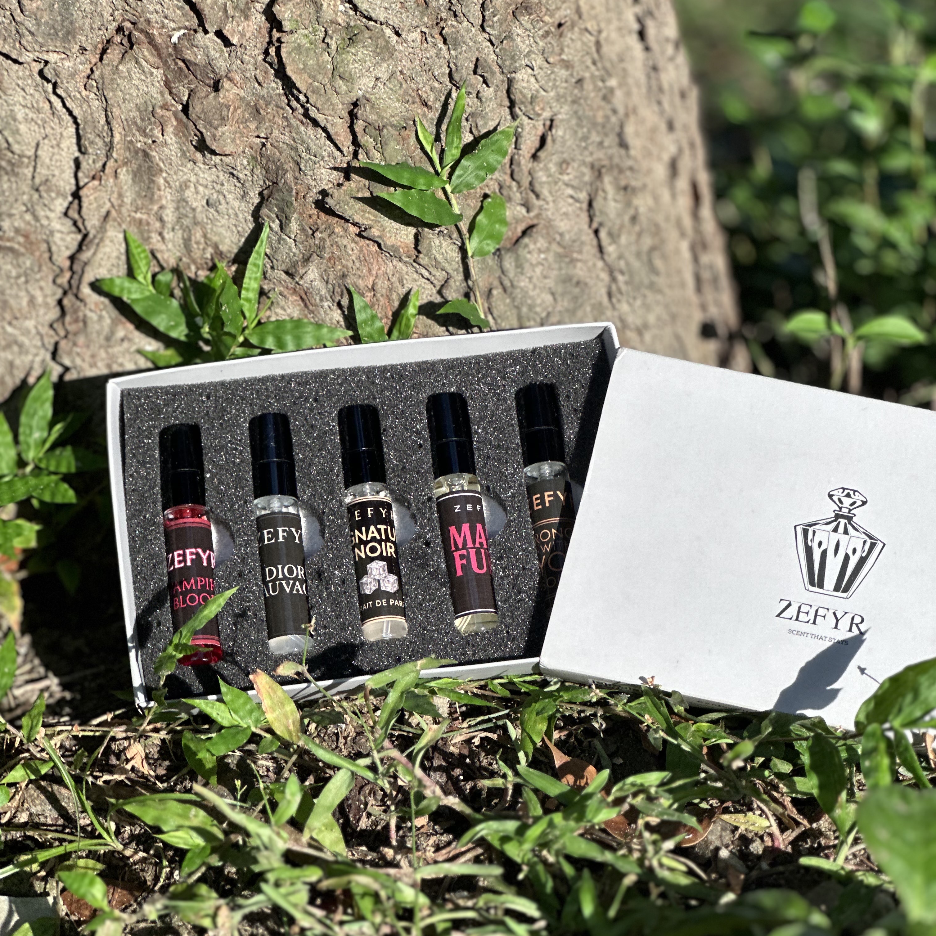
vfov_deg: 19.1
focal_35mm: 91
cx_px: 468
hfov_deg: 19.1
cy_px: 518
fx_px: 2784
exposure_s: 1/247
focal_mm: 9
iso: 25
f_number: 2.8
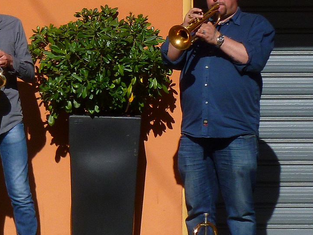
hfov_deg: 6.2
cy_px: 139
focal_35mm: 318
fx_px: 2874
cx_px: -75
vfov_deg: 4.7
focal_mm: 17.1
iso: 100
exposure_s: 1/1000
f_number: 4.7
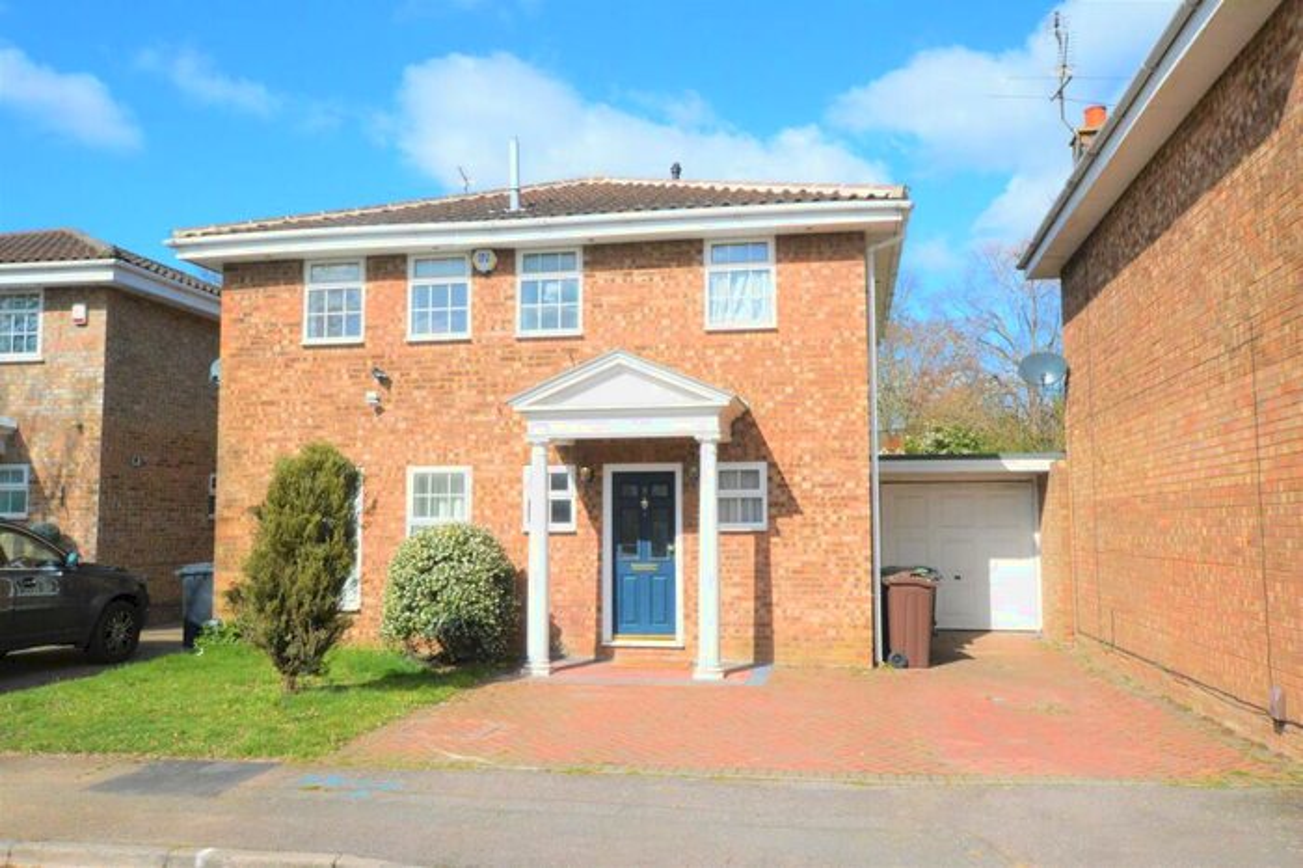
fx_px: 1085
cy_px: 434
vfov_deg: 43.6
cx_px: 652
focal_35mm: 30
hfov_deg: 62.0
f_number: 16
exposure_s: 1/1000
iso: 3200
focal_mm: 20
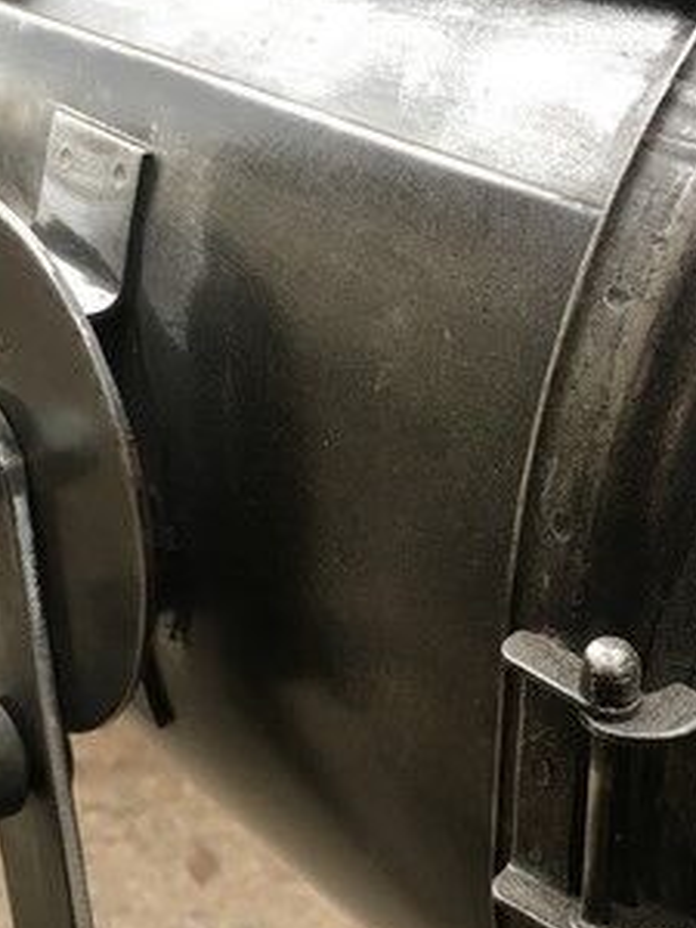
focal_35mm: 58
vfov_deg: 33.2
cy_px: 538
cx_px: 520
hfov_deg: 25.0
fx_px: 1555
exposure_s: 1/33
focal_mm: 4.15
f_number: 2.2
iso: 25
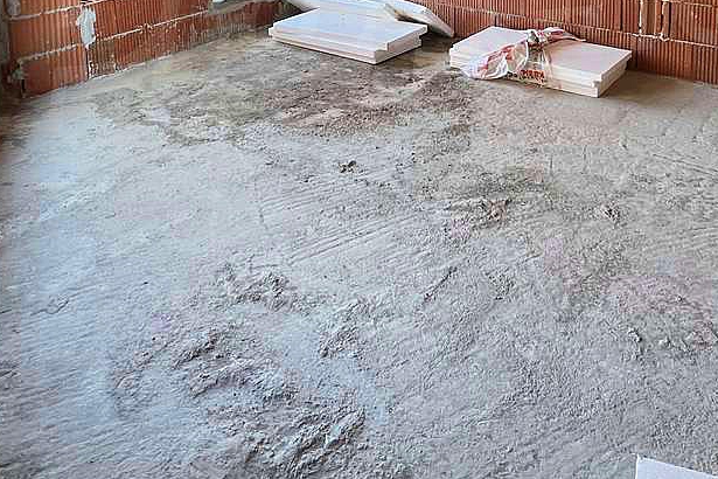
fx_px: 658
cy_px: -58
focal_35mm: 33
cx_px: 448
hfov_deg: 56.5
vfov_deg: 34.2
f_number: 1.8
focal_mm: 1.57
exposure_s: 1/99
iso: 64
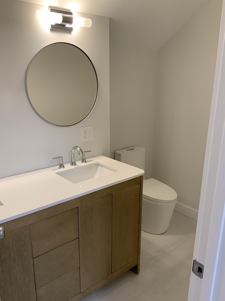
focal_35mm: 30
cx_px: 111
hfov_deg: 46.8
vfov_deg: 60.0
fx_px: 260
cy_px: 156
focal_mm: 3
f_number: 1.8
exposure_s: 1/60
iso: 80
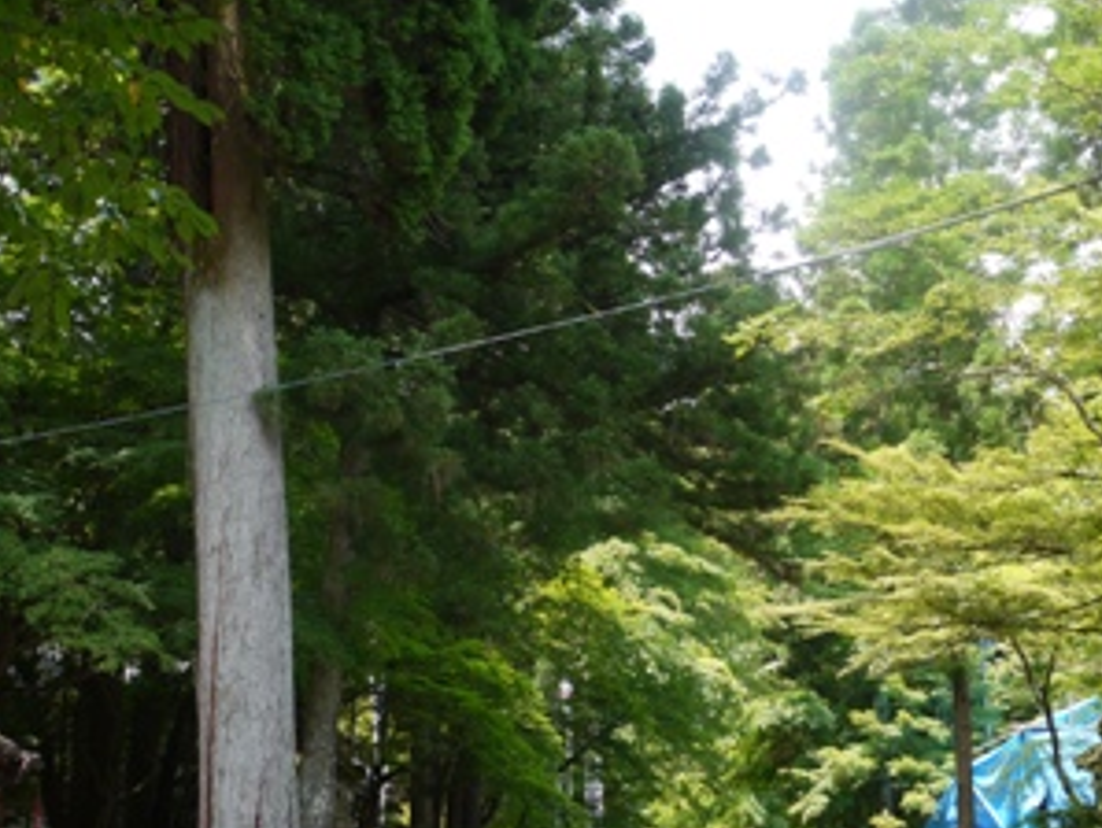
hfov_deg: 35.4
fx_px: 1720
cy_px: 610
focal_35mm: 54
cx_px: 645
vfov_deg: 26.8
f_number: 4.5
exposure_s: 1/125
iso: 100
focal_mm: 18
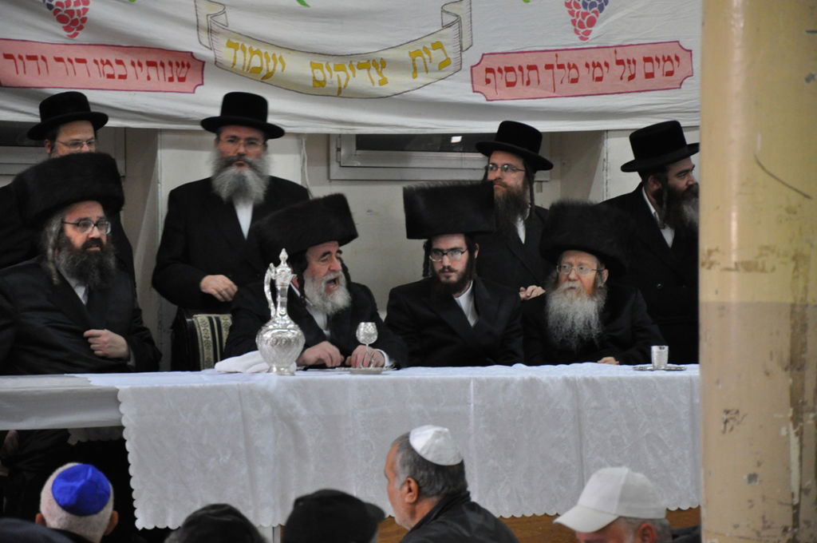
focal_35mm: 158
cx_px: 408
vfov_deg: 8.7
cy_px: 272
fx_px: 3570
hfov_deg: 13.1
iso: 1600
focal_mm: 105
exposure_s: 1/60
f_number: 5.6
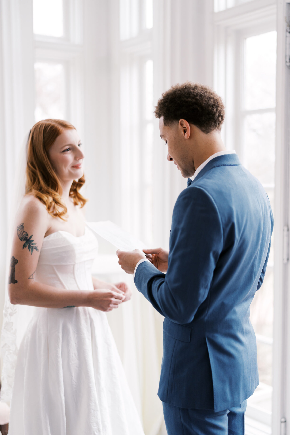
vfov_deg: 39.6
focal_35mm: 50
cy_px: 218
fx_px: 604
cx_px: 145
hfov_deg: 27.0
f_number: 1.4
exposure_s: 1/320
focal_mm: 50
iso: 250
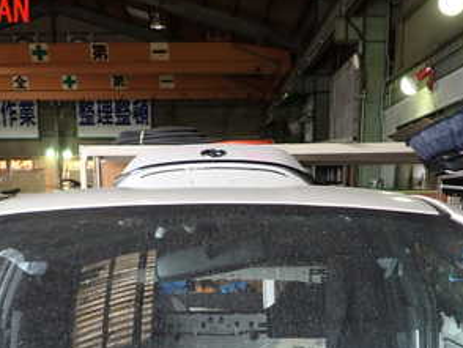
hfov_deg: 37.4
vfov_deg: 27.0
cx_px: 216
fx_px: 683
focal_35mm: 51
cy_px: 346
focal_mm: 4.5
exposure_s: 1/125
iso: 100
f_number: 2
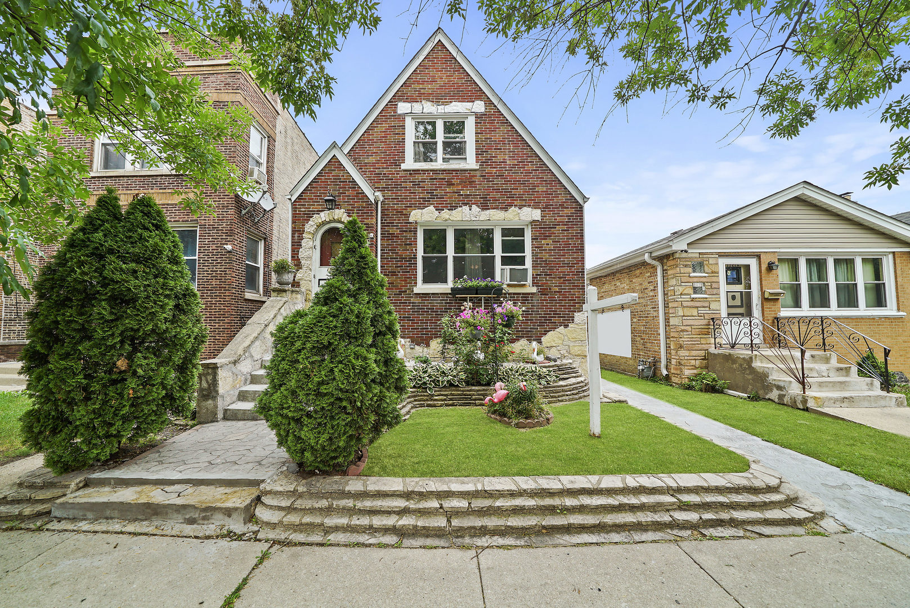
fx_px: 303
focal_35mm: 12
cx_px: 455
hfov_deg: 112.6
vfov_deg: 90.1
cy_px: 304
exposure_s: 1/80
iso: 100
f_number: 7.1
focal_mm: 12
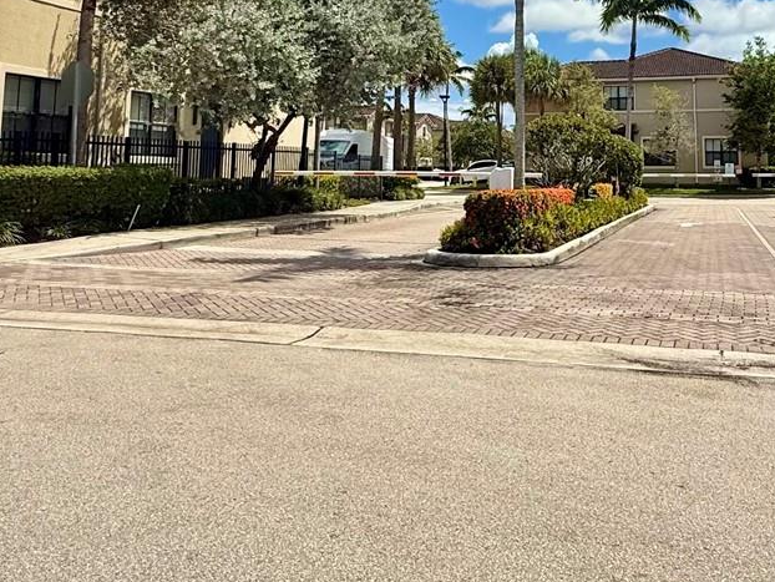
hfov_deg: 50.5
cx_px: 510
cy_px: 80
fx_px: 806
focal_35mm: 36
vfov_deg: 37.6
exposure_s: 1/3663
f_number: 2.2
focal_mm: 2.22
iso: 50
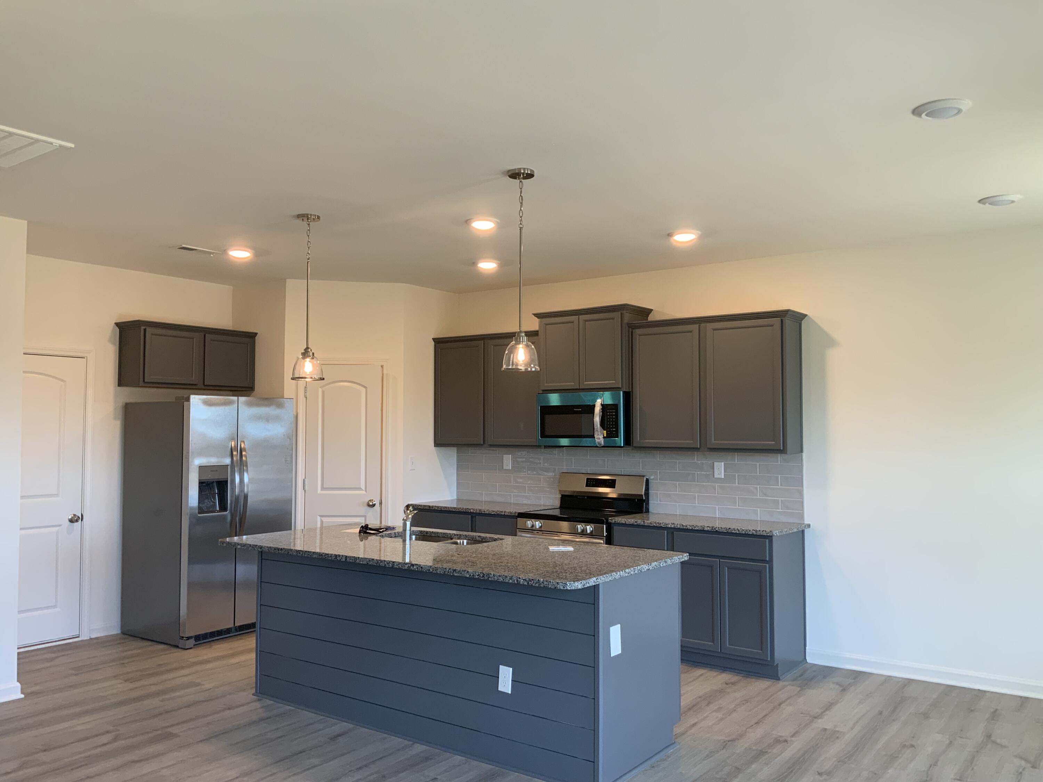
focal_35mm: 29
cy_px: 391
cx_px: 522
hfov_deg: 61.7
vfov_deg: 48.2
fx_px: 874
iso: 50
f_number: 1.8
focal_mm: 3
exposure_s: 1/60
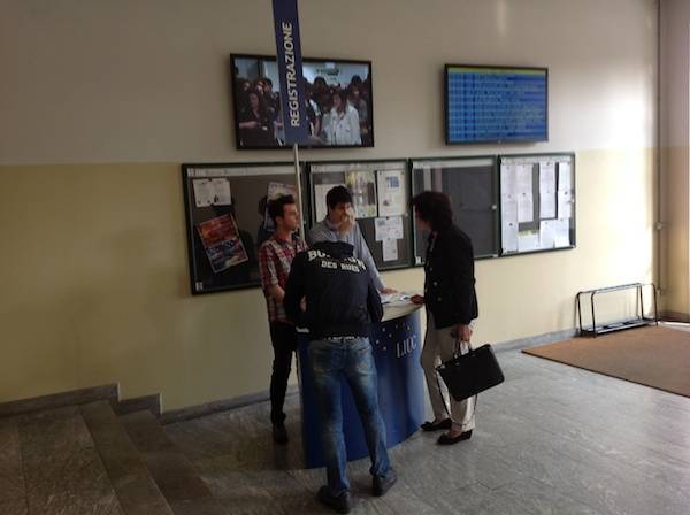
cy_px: 258
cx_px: 345
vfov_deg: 40.6
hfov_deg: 52.7
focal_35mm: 35
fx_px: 697
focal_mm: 4.28
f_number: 2.4
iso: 64
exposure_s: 1/40
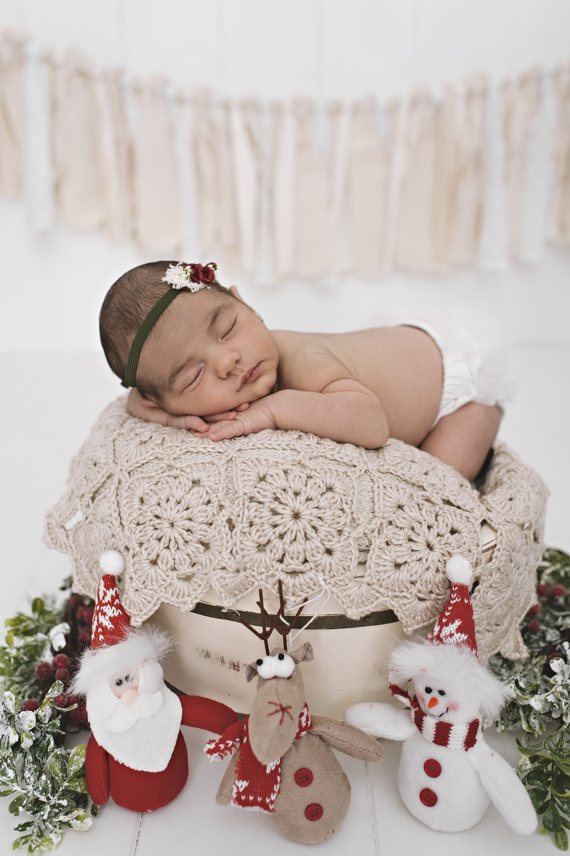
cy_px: 428
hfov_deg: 37.8
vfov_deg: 54.5
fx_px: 832
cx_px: 285
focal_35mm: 35
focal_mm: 35
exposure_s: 1/250
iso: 400
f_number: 3.2
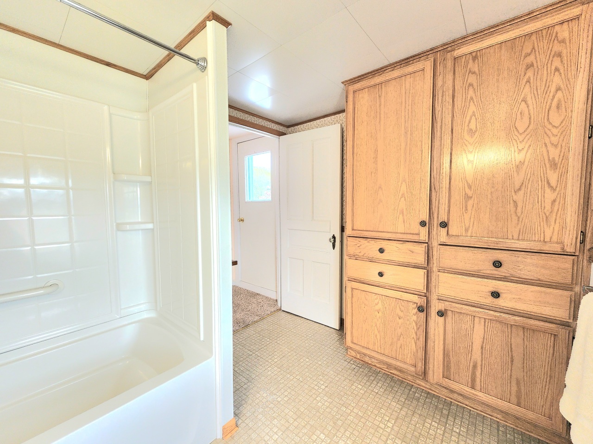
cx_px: 296
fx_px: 223
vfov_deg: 89.9
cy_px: 222
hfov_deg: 106.2
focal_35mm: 13
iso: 160
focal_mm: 2.2
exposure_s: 1/60.2
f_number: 2.2
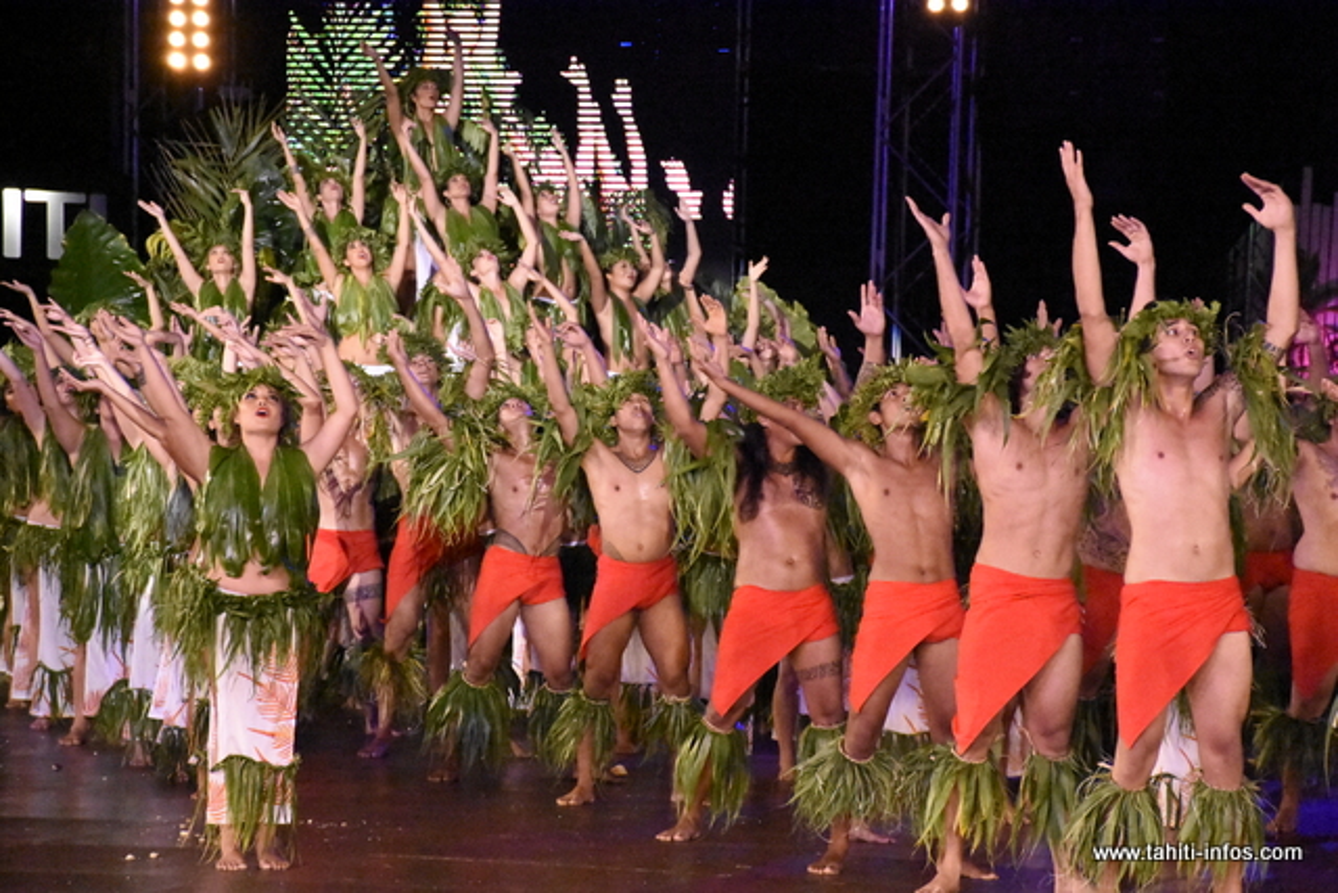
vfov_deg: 9.2
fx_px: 5576
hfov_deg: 13.7
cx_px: 669
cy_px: 446
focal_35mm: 150
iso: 25600
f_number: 7.1
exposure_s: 1/1000
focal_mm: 100
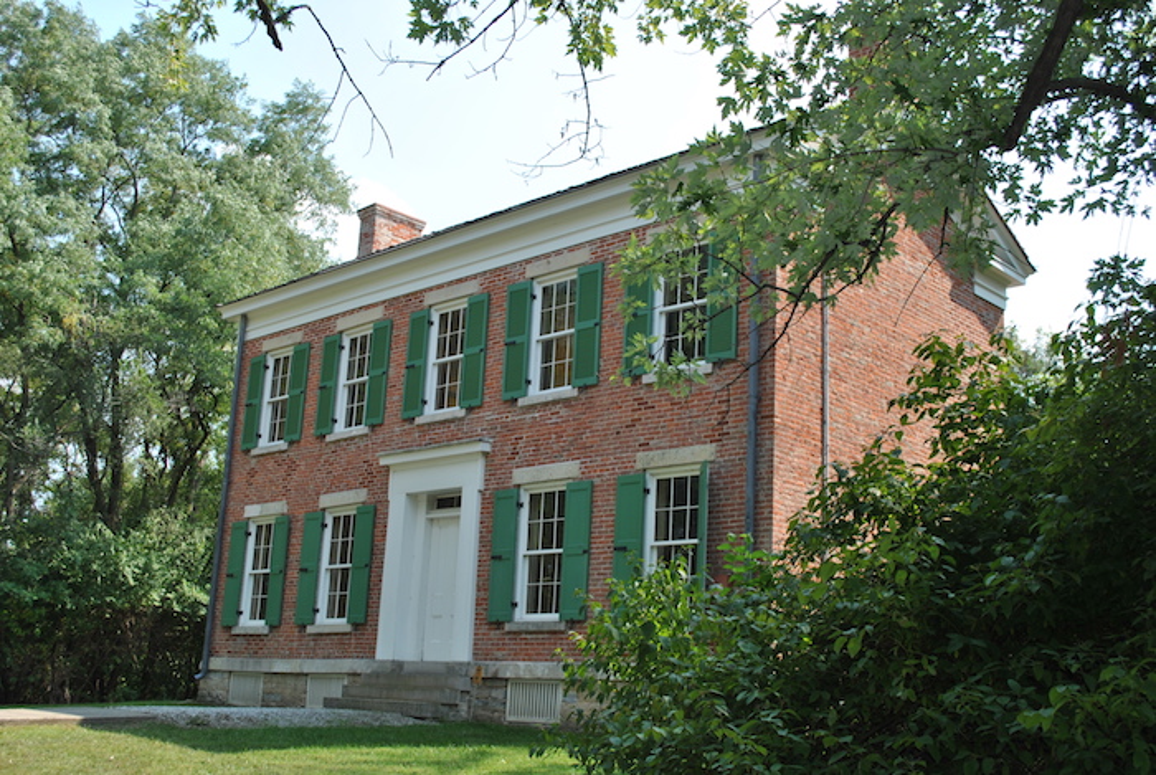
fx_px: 1254
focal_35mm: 39
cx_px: 578
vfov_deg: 34.3
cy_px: 388
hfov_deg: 49.5
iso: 100
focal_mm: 26
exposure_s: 1/200
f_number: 6.3
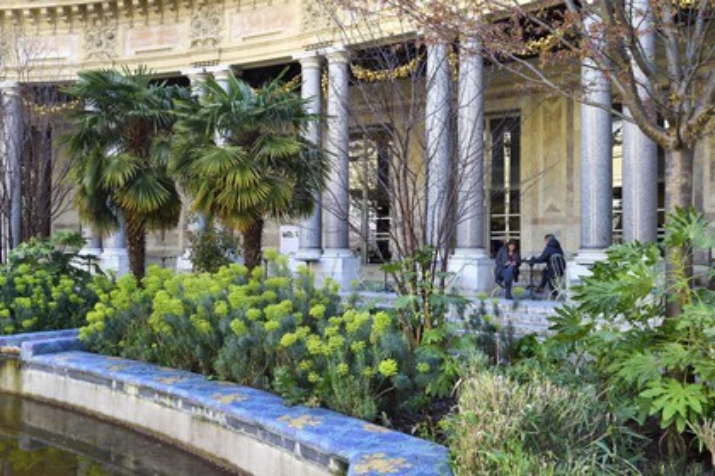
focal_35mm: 35
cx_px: 358
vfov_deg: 37.9
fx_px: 695
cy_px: 238
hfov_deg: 54.4
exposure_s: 1/60
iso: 200
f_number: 8
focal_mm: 35
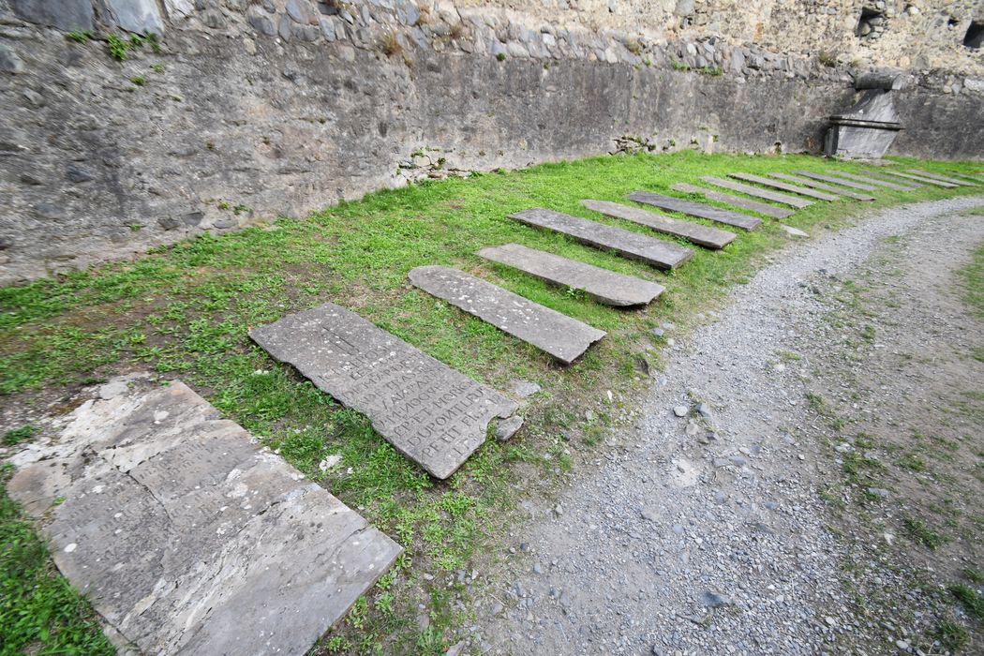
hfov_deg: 100.4
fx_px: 410
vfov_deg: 77.3
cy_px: 328
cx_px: 492
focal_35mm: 15
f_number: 5
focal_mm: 10
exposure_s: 1/100
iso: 400
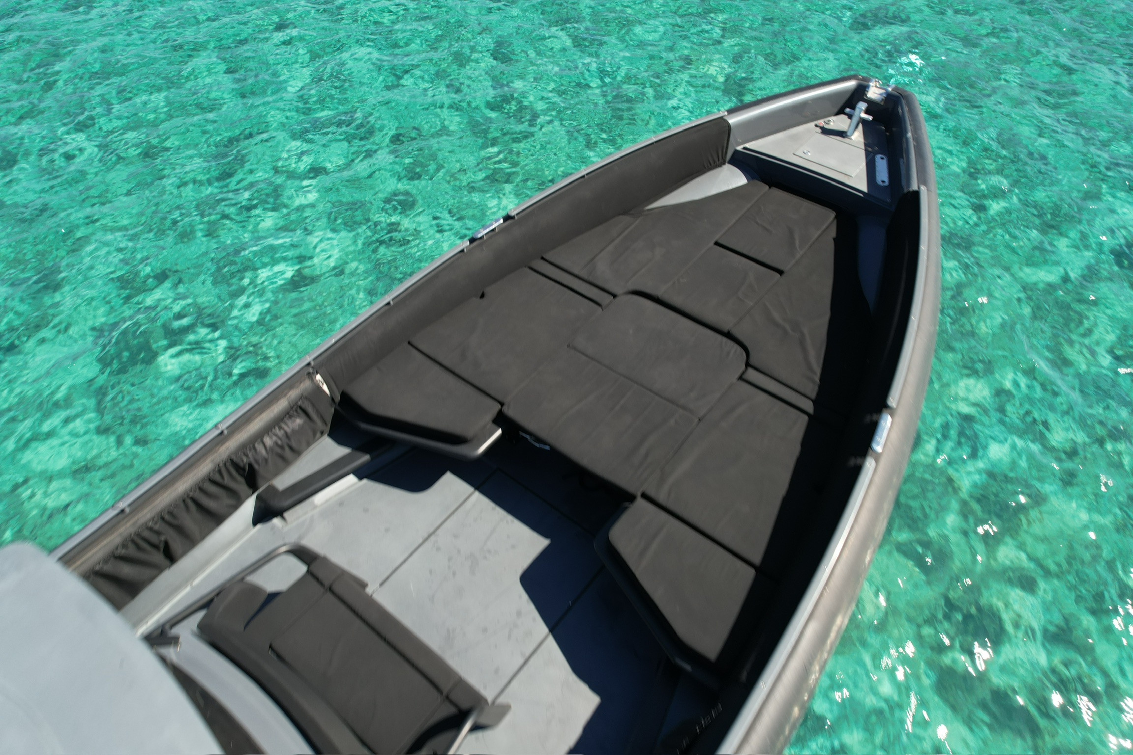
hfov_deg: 78.6
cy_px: 378
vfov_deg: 57.2
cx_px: 566
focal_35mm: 22
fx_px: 692
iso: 100
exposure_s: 1/30
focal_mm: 8.38
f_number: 2.8
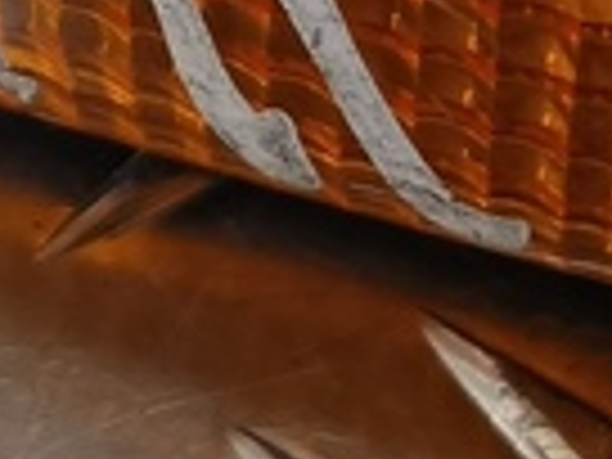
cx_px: 320
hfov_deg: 11.4
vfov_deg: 8.4
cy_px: -274
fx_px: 3059
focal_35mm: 173
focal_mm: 4.11
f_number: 1.6
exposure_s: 1/50
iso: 121
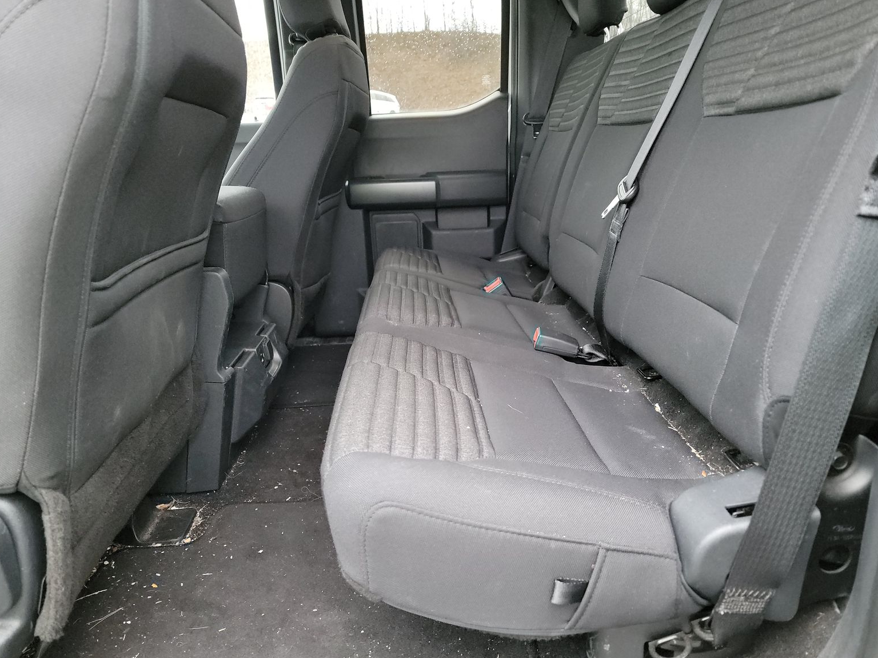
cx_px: 442
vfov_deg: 54.9
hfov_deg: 69.4
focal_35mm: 25
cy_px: 338
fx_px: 634
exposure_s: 1/59
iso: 1418
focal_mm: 6.7
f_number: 1.8
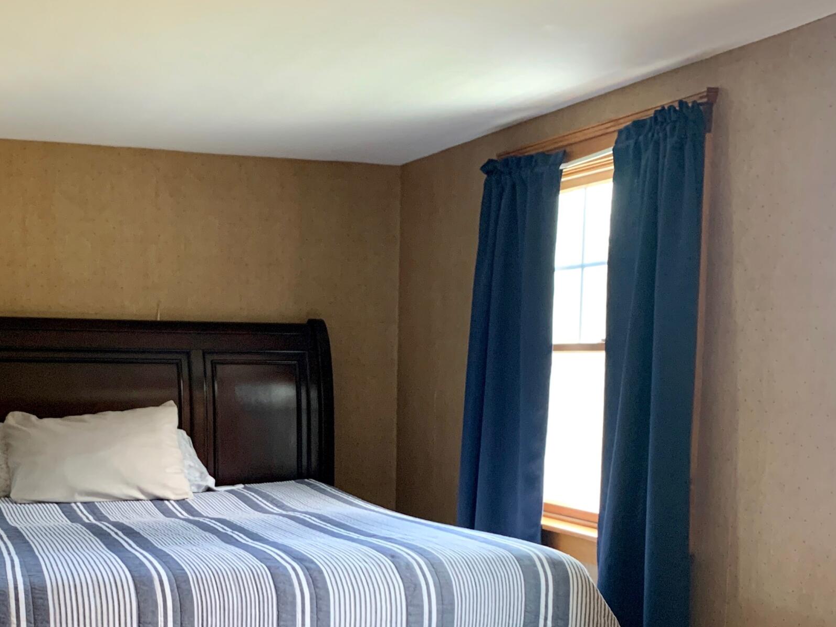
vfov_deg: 29.0
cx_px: 258
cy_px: 506
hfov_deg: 38.3
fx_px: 1183
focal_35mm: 49
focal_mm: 4.25
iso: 320
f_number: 1.8
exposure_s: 1/60
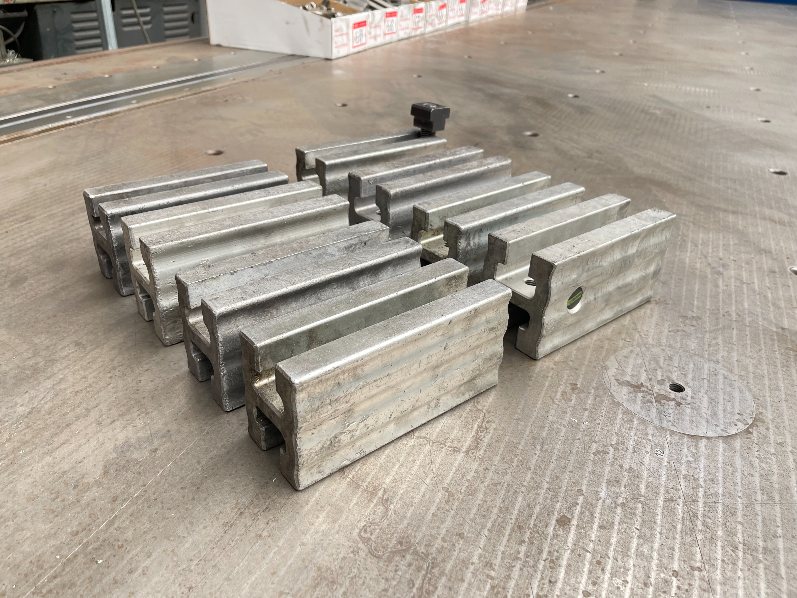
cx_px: 398
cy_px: 299
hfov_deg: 67.3
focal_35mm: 26
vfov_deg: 53.1
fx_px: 599
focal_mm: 5.1
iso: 50
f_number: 1.6
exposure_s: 1/121
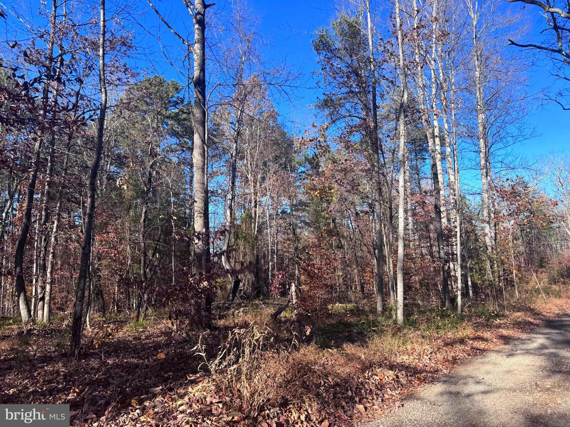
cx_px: 285
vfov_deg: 56.8
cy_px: 214
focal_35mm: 24
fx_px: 395
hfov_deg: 71.6
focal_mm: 6.76
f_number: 1.78
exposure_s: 1/1597
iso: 80
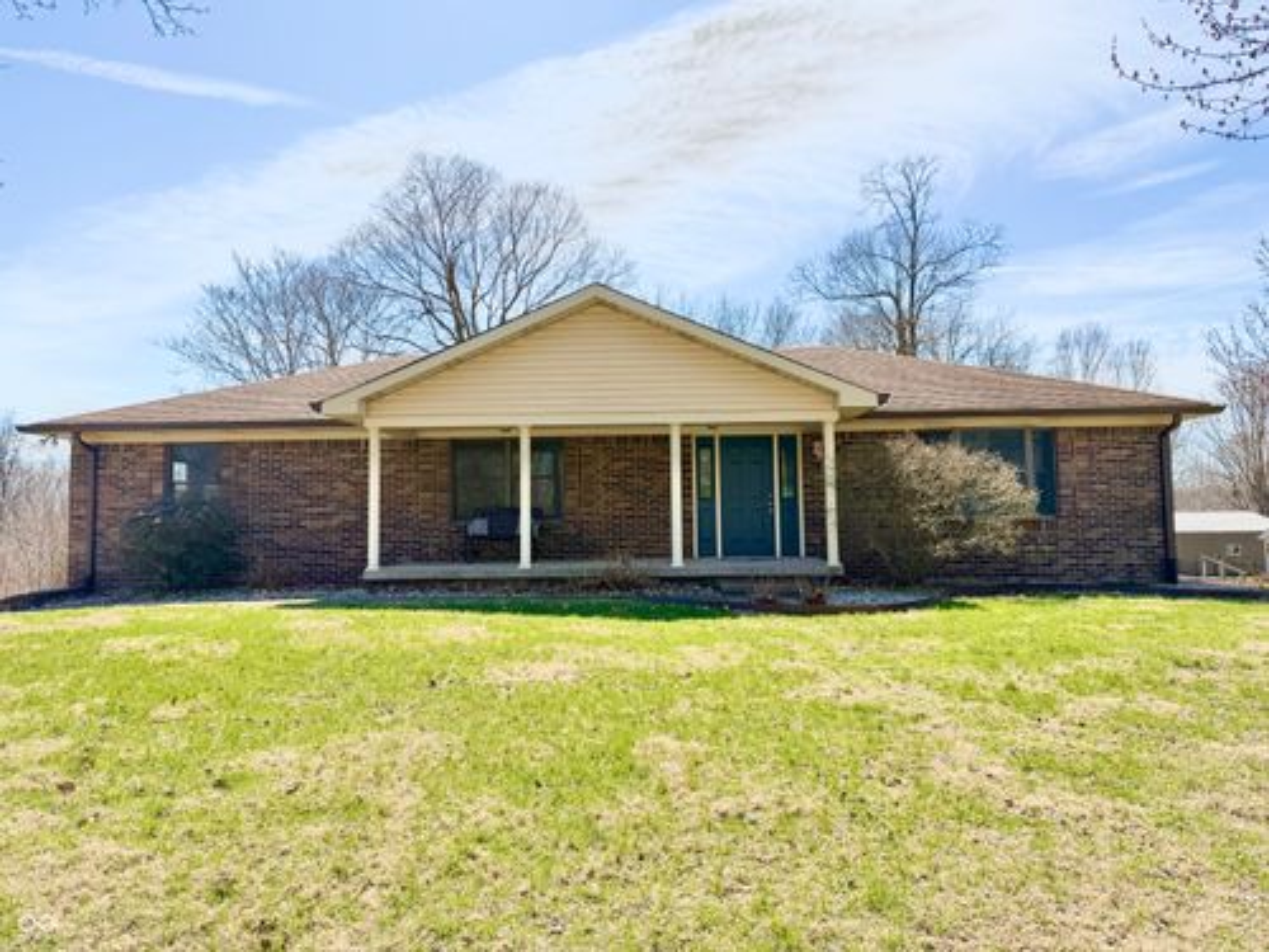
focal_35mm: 24
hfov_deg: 71.6
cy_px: 476
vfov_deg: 56.8
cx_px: 634
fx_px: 880
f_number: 1.78
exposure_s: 1/1812
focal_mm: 6.76
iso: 100
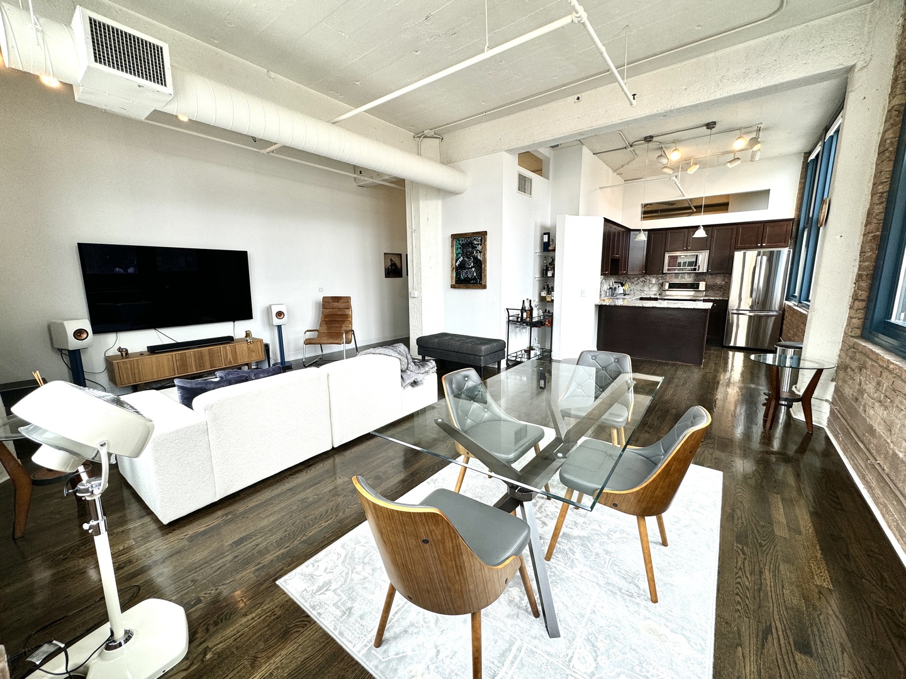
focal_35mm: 14
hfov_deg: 102.1
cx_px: 453
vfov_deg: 85.7
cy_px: 340
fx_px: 366
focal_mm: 2.22
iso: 64
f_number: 2.2
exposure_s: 1/120
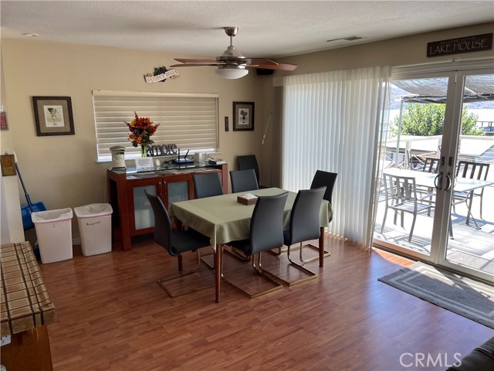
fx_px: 371
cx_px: 247
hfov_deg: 67.3
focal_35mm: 26
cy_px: 186
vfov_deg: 53.1
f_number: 1.6
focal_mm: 5.1
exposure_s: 1/121
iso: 50
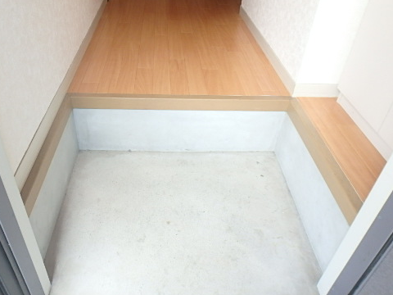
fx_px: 318
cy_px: 135
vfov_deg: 49.7
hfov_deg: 62.9
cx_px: 158
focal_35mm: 28
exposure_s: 1/40
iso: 200
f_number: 3.5
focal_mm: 3.7
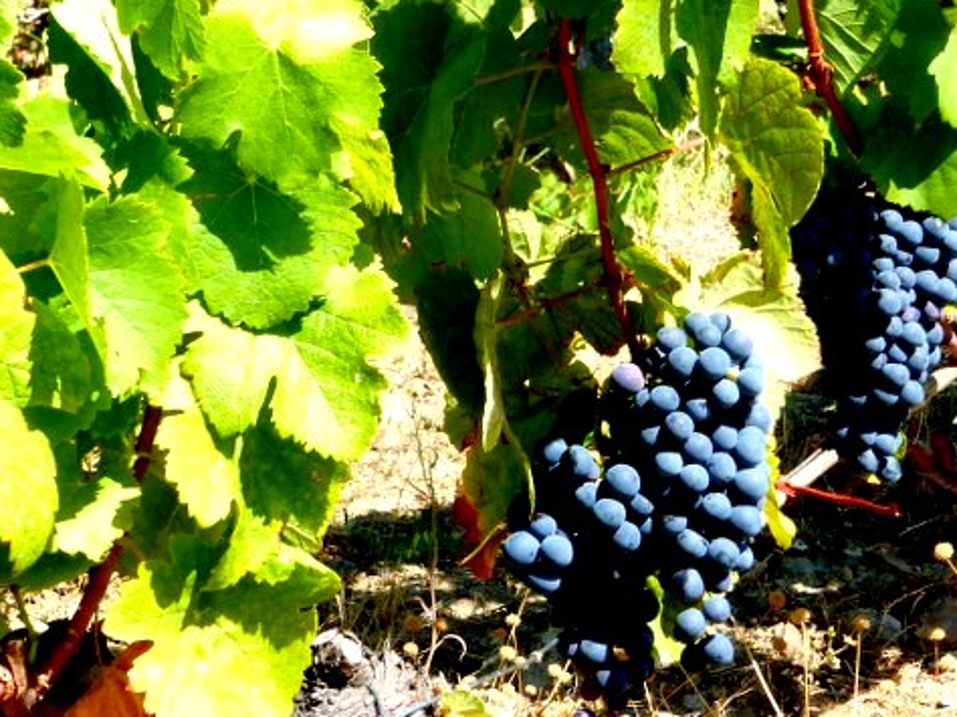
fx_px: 3703
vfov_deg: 11.0
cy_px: 234
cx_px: 464
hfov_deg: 14.7
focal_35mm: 134
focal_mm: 11
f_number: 4.8
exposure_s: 1/320
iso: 100
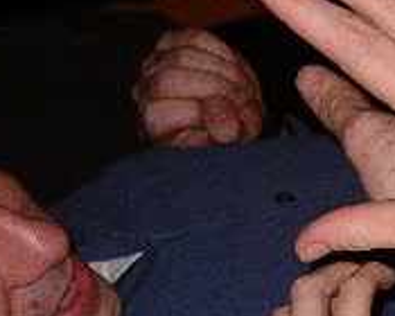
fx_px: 1929
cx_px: 587
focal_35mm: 165
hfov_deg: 11.2
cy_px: 506
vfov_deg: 9.1
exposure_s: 1/40
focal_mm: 7.8
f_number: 2.8
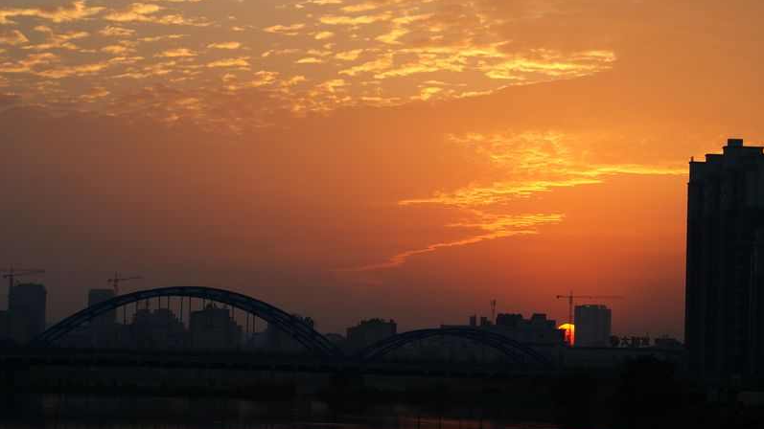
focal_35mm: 119
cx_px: 382
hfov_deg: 18.1
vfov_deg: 10.2
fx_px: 2401
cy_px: 221
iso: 100
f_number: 6.3
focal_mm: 75
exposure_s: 1/160
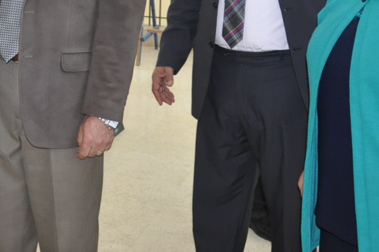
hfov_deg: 25.9
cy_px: -79
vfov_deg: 16.6
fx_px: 809
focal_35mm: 77
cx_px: 77
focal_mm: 18
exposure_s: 1/60
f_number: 4.5
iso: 1000
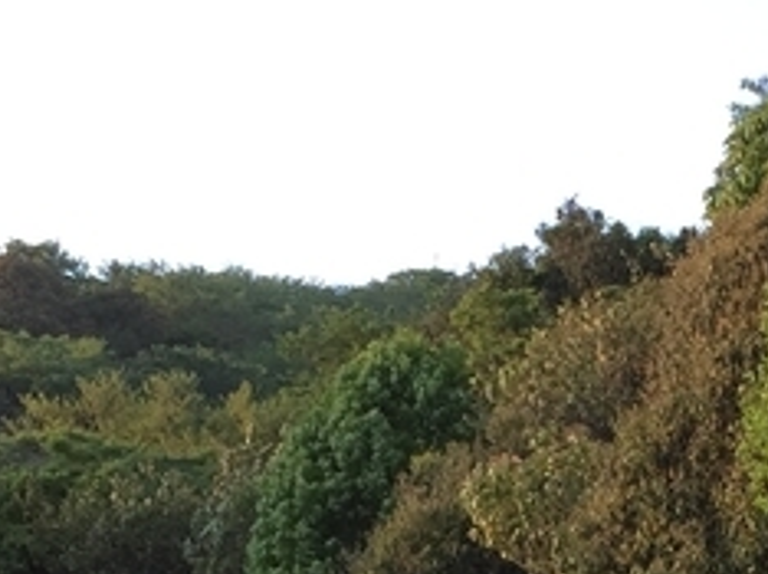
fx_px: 3302
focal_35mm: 149
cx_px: 807
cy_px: 1102
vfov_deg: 9.4
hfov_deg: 13.1
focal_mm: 4.15
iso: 32
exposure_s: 1/154
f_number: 2.2
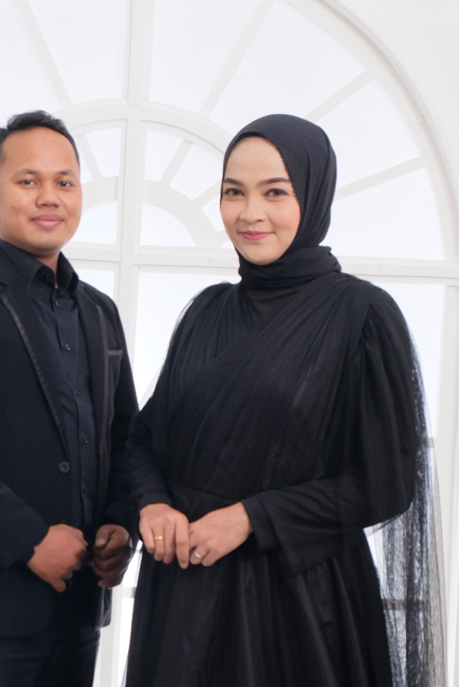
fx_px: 1165
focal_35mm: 61
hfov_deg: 22.2
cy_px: 566
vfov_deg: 31.9
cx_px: 147
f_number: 4.5
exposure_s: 1/180
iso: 500
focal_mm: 20.5
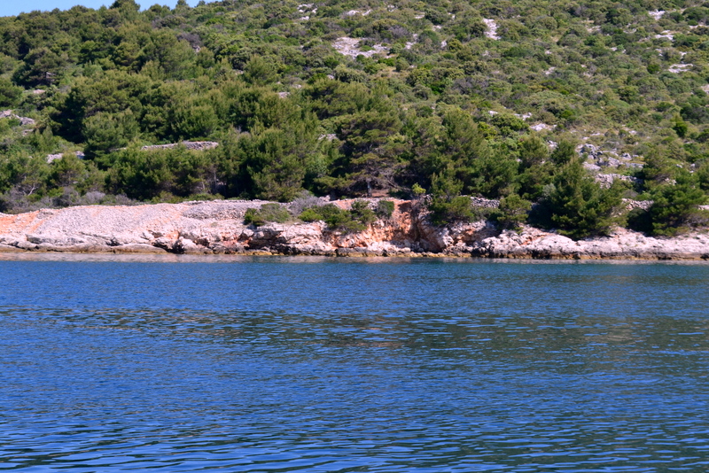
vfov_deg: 16.6
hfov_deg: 24.6
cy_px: 236
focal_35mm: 82
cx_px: 354
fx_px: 1625
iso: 400
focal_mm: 55
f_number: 11
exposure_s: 1/320
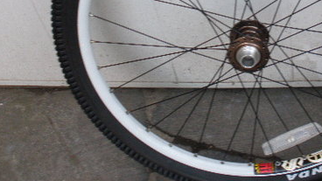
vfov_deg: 18.5
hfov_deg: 32.2
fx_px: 546
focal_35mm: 64
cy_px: 14
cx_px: 244
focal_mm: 6.3
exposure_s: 1/30
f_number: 3.5
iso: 125
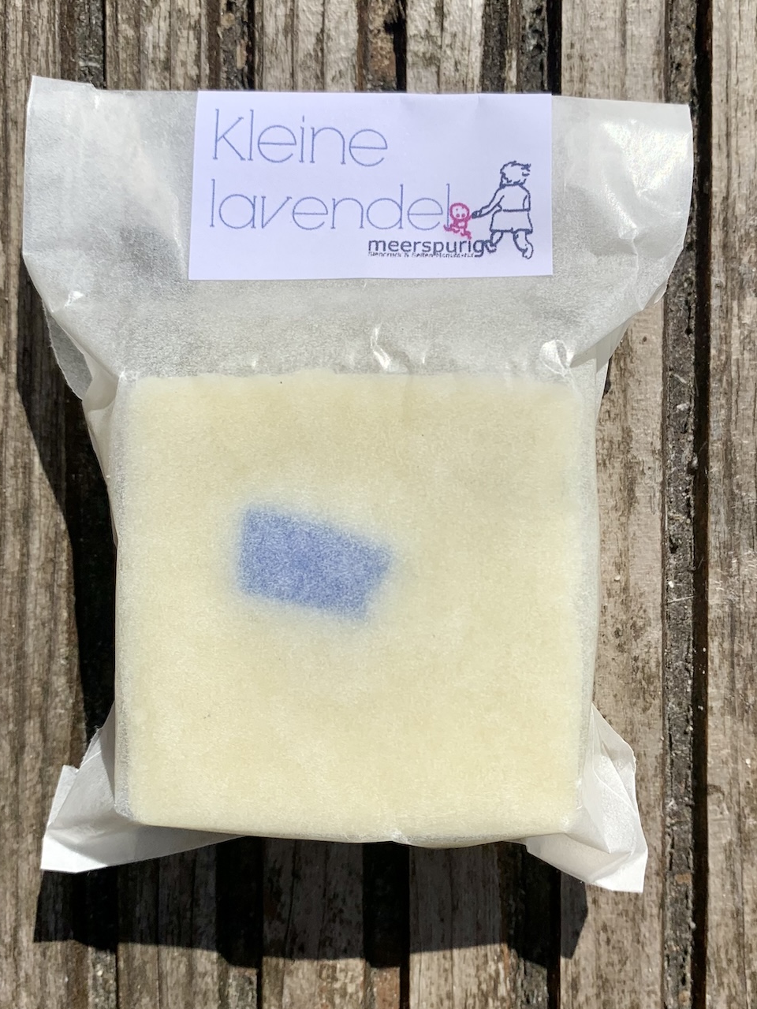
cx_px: 418
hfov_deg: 36.8
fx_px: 1137
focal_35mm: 39
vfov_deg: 47.9
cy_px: 491
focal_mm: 4.25
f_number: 1.8
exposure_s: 1/5714
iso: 25
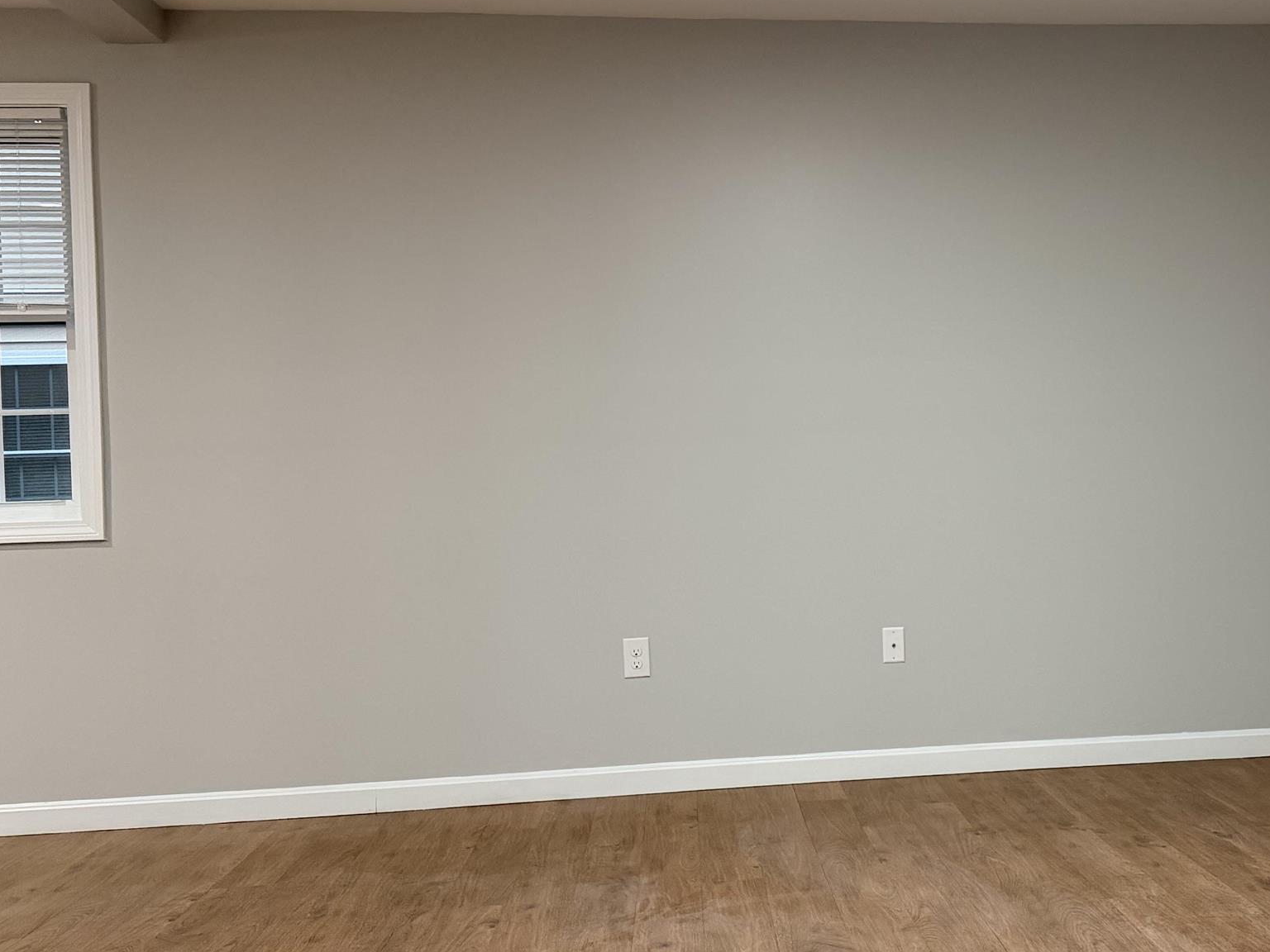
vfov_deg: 30.3
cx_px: 977
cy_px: 477
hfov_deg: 38.5
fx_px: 1761
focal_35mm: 48
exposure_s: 1/60
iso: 250
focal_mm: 6.76
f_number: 1.78
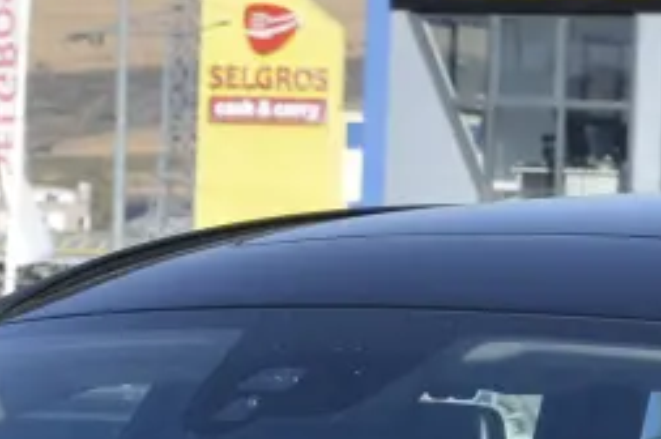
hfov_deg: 4.3
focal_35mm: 483
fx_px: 8857
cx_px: 398
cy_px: 1074
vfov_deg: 2.8
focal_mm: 50
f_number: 8
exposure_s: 1/250
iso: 110
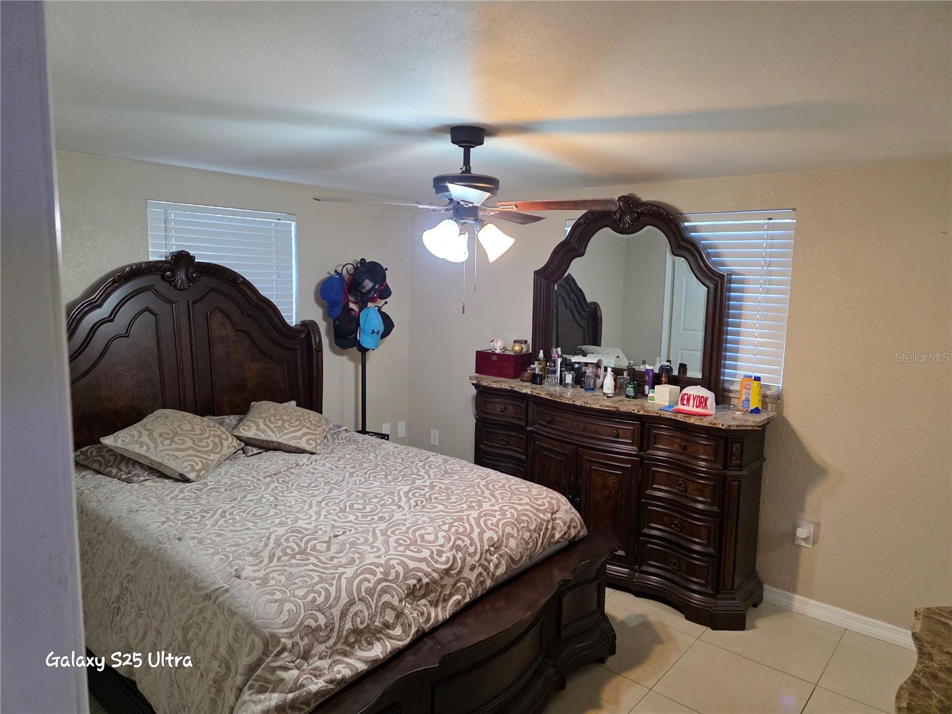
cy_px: 357
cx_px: 476
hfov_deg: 73.9
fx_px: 633
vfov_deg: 58.9
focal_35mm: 23
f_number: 1.7
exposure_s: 1/120
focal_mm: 6.3
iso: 400
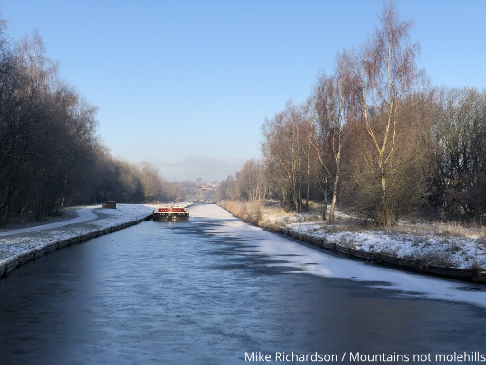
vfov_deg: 28.0
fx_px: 730
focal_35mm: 52
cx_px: 243
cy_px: 182
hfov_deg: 36.8
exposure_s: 1/623
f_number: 2.4
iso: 16
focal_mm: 6
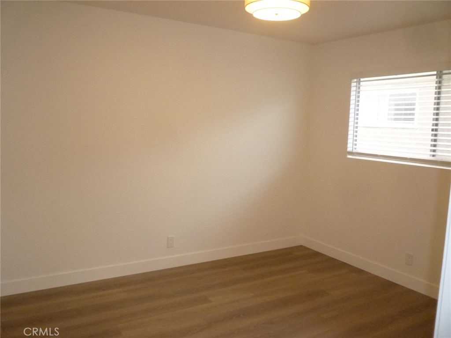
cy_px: 169
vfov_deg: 48.2
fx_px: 378
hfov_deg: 61.7
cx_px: 226
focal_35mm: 29
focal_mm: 5.2
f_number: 3.3
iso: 400
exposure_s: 1/60
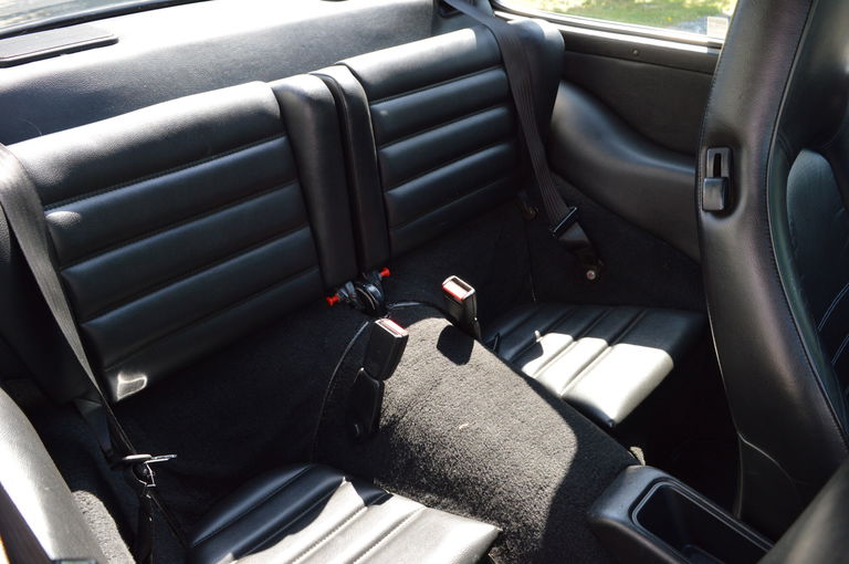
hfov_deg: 67.4
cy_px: 282
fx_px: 636
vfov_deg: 47.8
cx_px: 424
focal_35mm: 27
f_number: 5.6
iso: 400
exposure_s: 1/125
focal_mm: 18
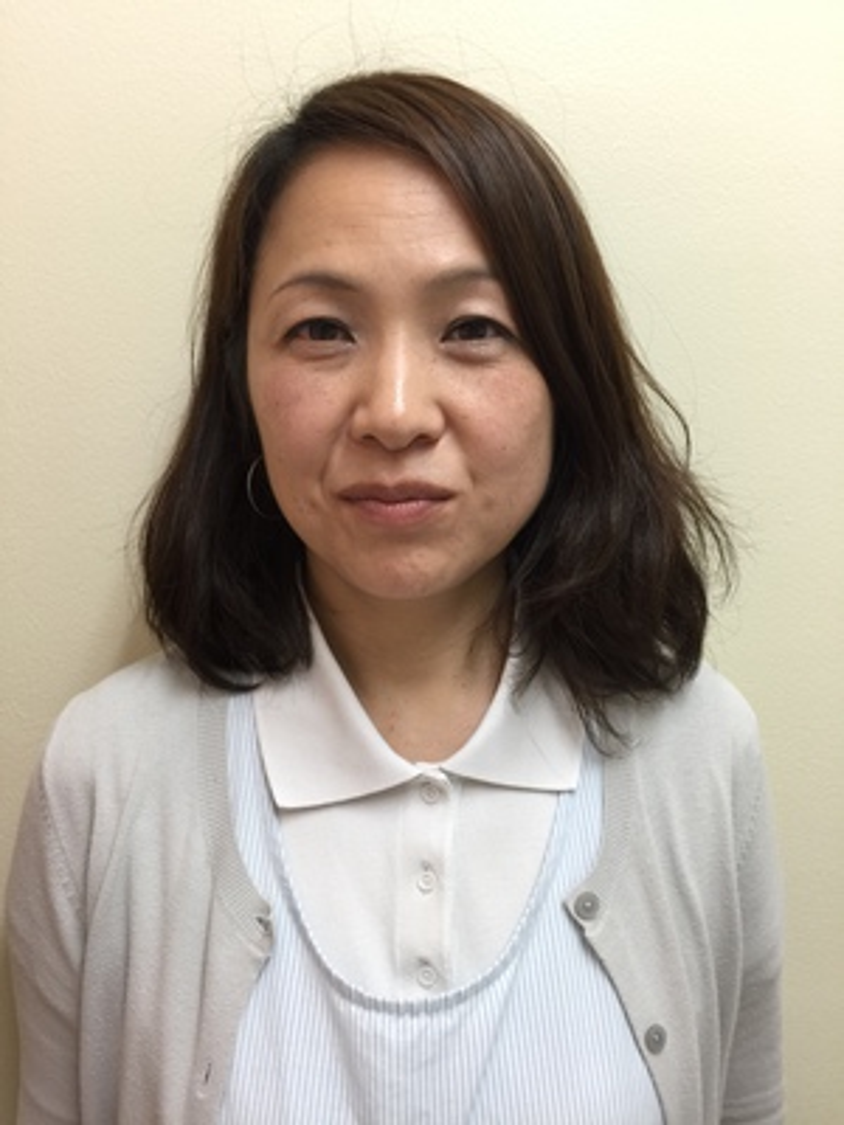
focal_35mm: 29
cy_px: 562
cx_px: 422
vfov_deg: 61.7
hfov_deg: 48.2
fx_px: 943
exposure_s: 1/17
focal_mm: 4.15
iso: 64
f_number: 2.2
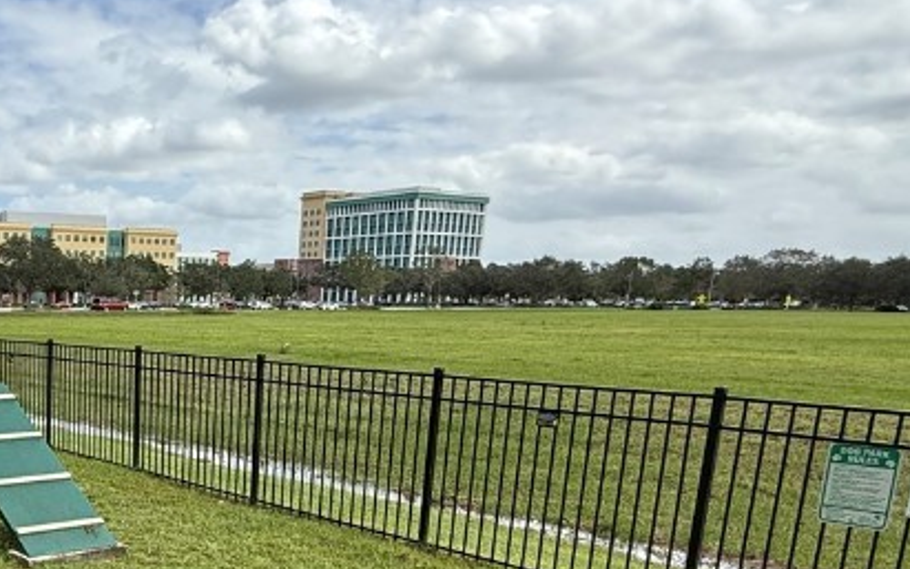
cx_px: -7
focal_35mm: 37
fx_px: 918
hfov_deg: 44.6
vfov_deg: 33.0
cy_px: 489
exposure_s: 1/1656
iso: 64
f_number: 2.2
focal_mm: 2.22
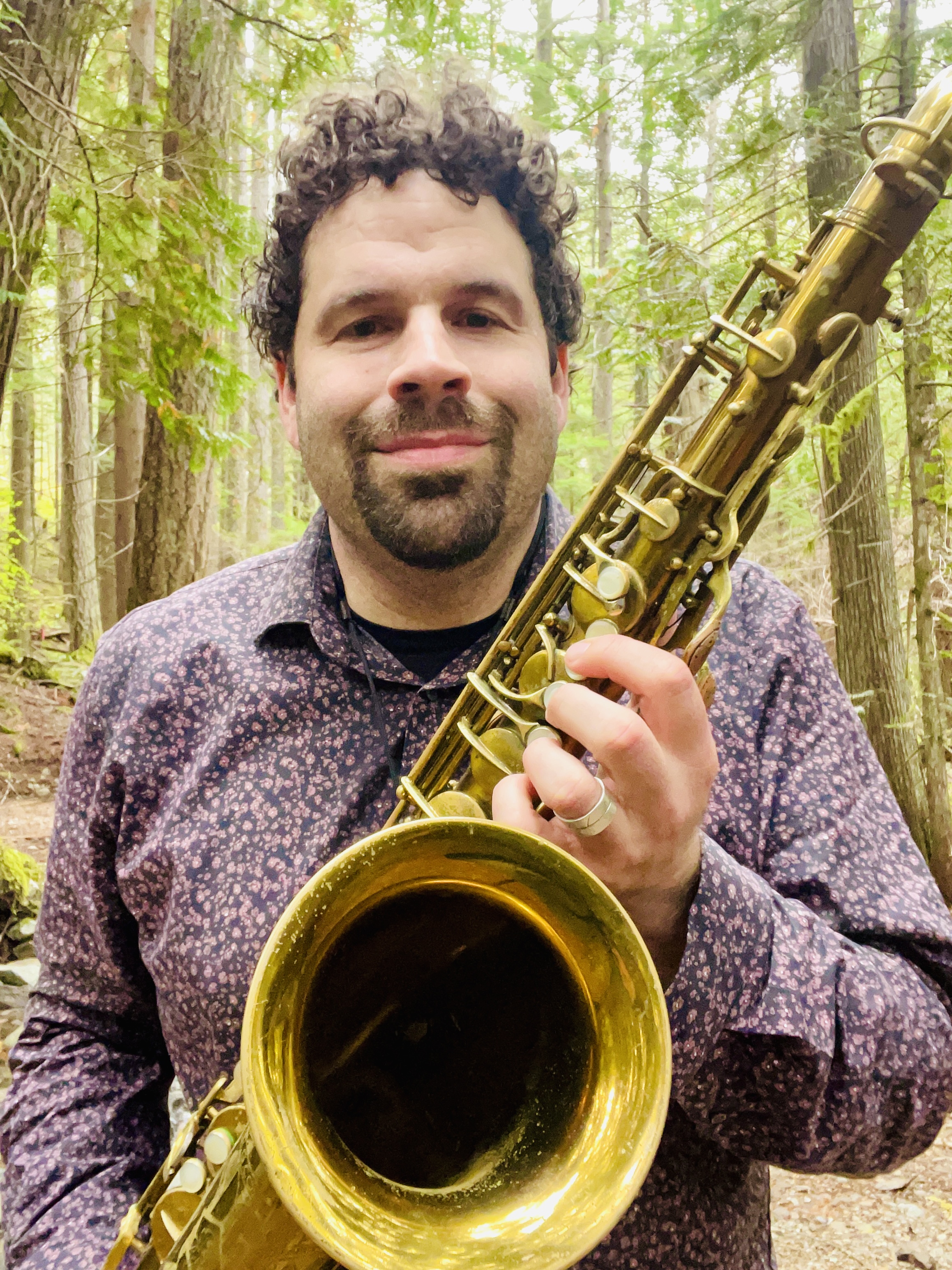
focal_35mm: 30
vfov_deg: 60.0
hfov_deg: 46.8
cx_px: 476
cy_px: 635
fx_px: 1100
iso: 400
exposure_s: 1/46
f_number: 2.2
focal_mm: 2.71
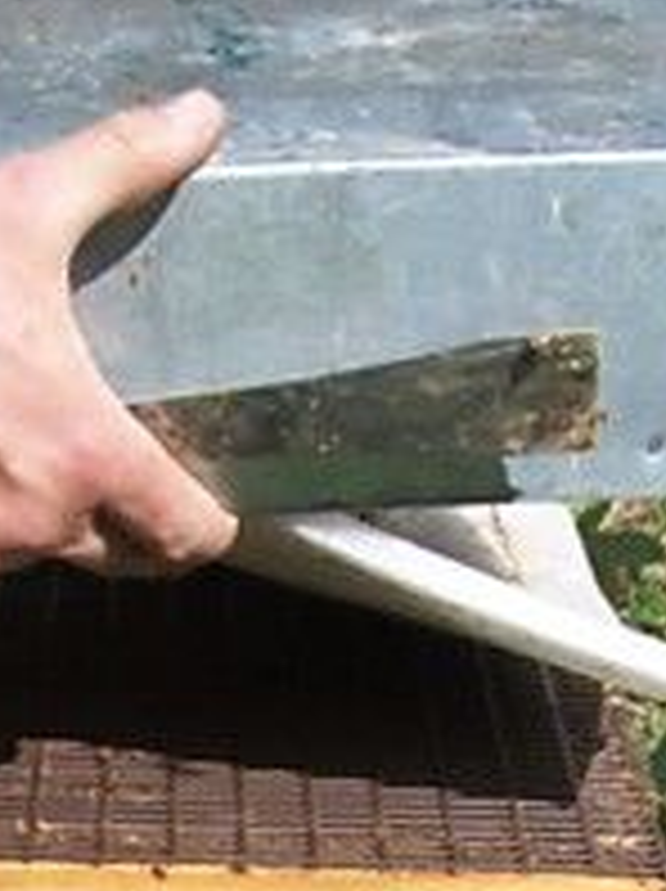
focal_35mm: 97
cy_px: 1179
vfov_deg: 18.7
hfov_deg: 15.1
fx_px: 2494
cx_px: 171
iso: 80
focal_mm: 5.7
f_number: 5.5
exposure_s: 1/250
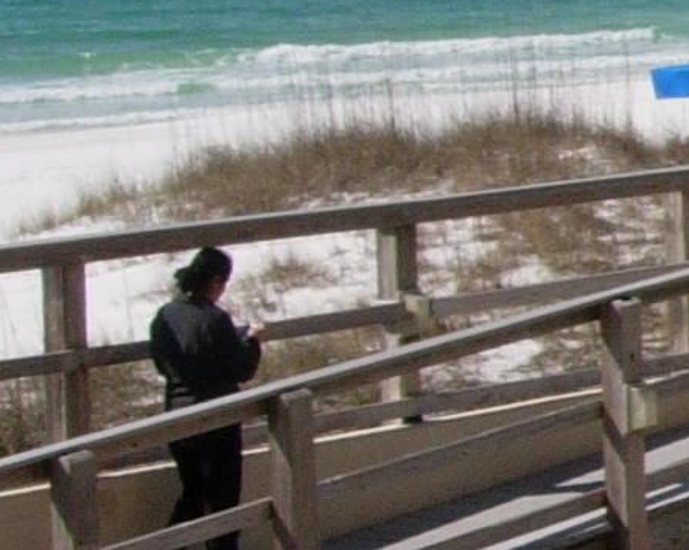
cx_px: 1826
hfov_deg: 8.0
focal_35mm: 217
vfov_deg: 7.1
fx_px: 4423
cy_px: 346
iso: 79
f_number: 4.8
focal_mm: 7.8
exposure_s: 1/1253
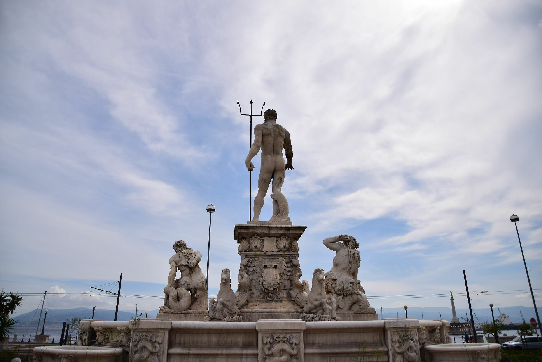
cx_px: 271
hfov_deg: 73.7
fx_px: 361
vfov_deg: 53.1
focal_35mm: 24
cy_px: 181
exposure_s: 1/2500
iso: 100
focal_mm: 16
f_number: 3.5
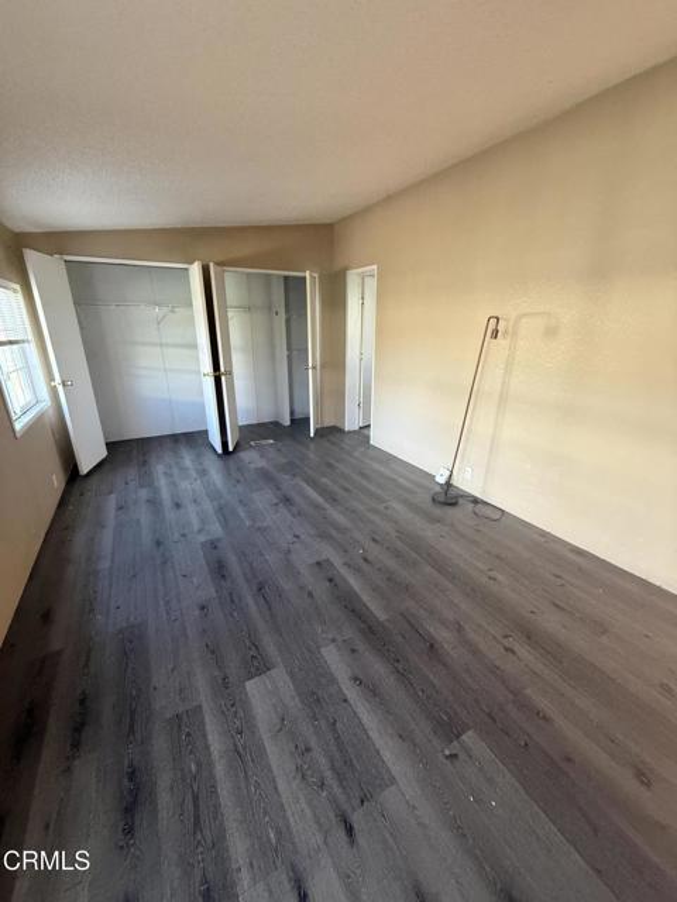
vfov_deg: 102.1
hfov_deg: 85.7
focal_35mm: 14
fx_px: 365
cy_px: 451
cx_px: 338
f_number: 2.2
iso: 400
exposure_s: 1/60
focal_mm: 2.22
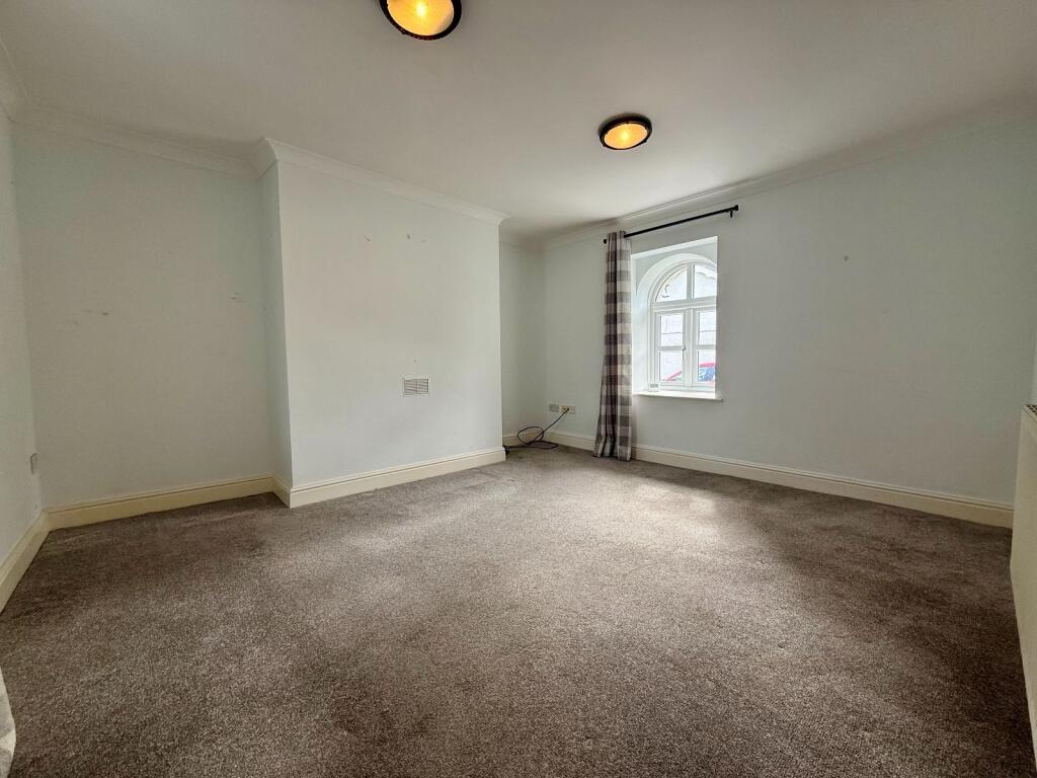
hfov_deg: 102.1
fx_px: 419
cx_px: 518
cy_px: 389
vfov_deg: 85.7
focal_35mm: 14
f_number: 2.2
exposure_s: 1/99
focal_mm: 2.22
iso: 80
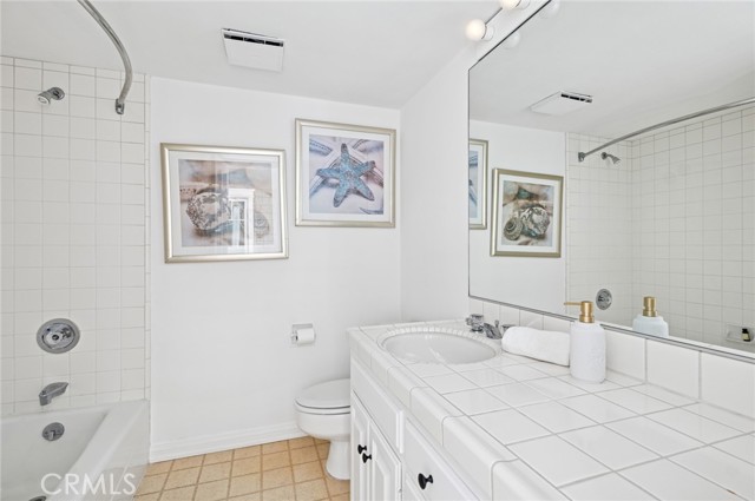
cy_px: 250
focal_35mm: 16
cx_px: 378
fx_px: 335
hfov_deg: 96.8
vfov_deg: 73.6
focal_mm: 16
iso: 200
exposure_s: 1/13
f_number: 9
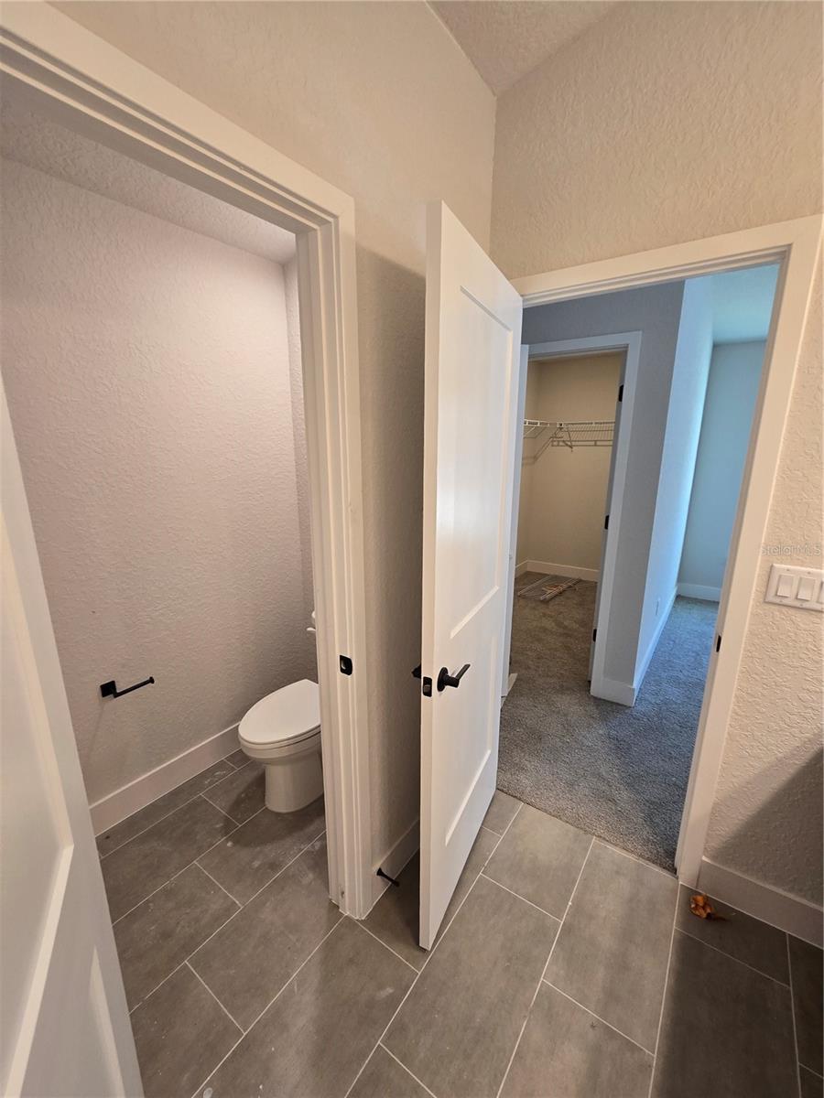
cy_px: 549
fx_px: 413
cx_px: 412
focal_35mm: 13
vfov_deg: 106.2
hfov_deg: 89.9
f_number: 2.2
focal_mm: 2.2
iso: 125
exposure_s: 1/60
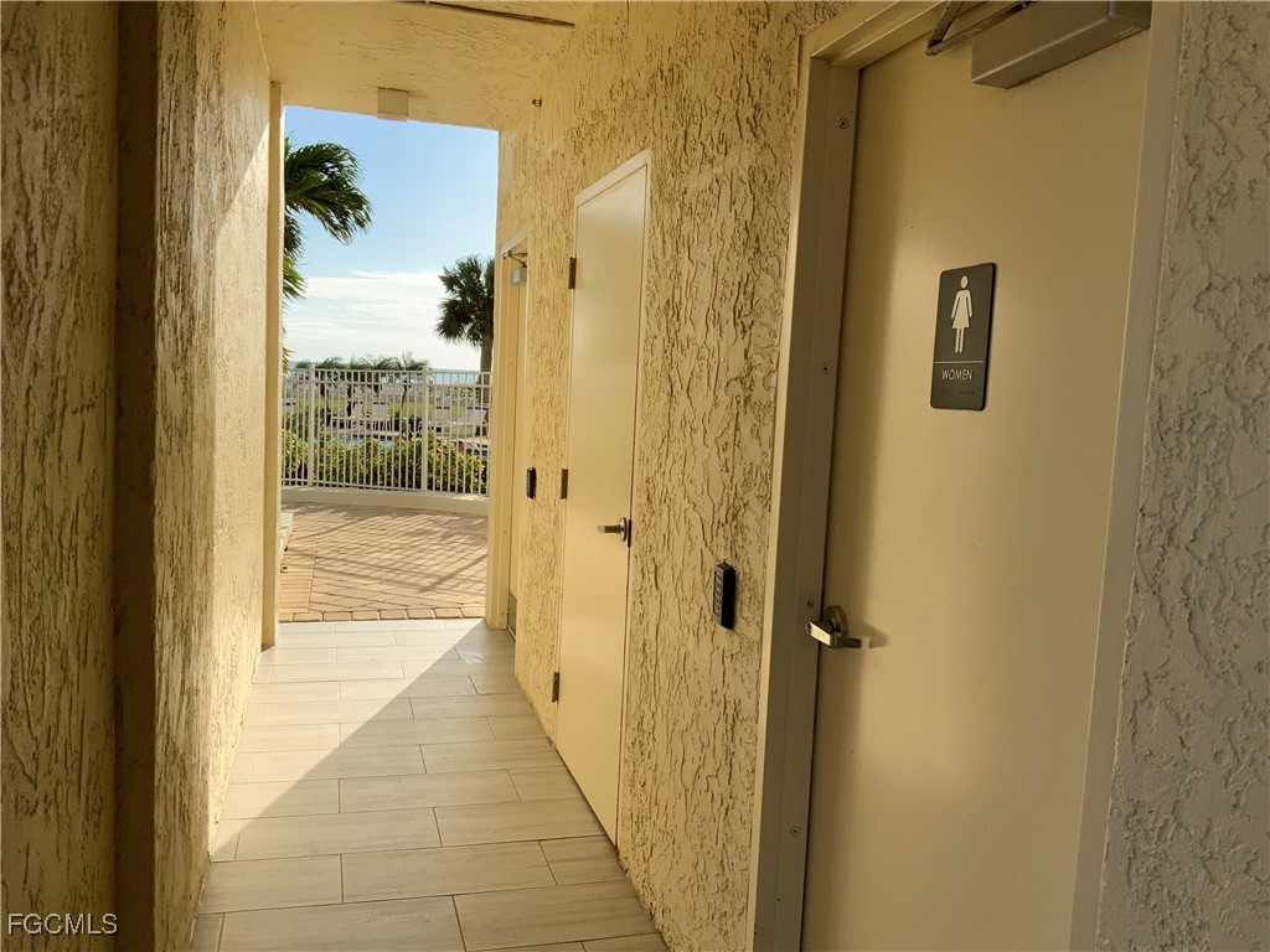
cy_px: 476
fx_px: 1064
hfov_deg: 61.7
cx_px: 635
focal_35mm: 29
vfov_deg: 48.2
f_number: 1.8
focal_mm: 3
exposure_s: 1/1626
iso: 16
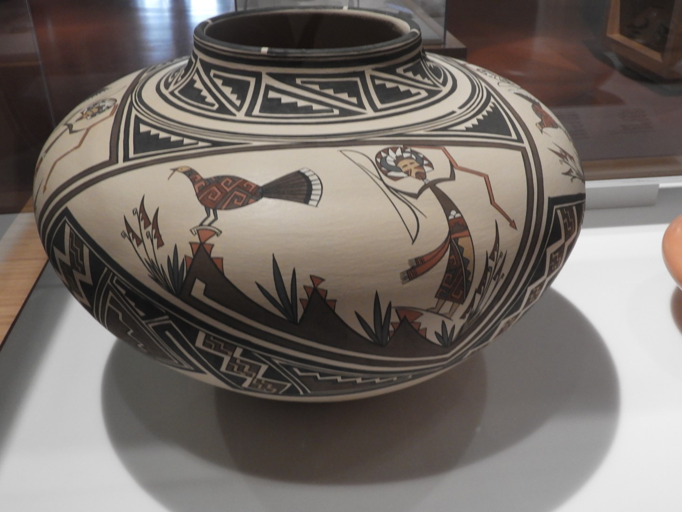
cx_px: 341
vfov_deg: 40.7
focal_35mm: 35
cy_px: 256
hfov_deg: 52.6
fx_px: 690
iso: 400
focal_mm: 6.3
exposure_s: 1/25
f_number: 3.8
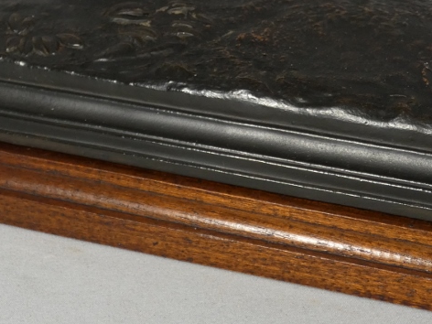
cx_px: 211
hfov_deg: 22.0
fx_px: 1111
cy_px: 7
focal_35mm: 89
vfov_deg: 16.3
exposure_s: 1/80
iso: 250
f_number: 3.6
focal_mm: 7.3
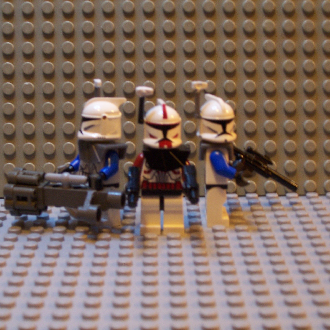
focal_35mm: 78
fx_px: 841
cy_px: 165
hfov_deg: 22.2
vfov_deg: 22.2
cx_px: 144
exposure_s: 1/4
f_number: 4
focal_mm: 10.8
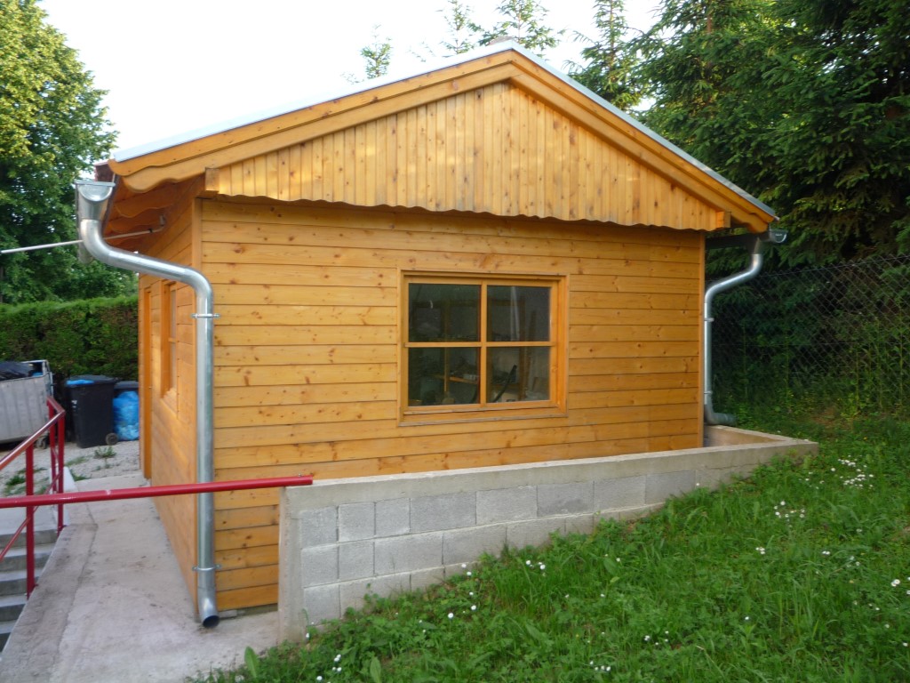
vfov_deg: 46.8
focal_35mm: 30
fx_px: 789
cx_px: 455
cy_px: 342
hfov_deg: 60.0
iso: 100
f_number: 3.3
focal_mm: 5.2
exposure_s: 1/80
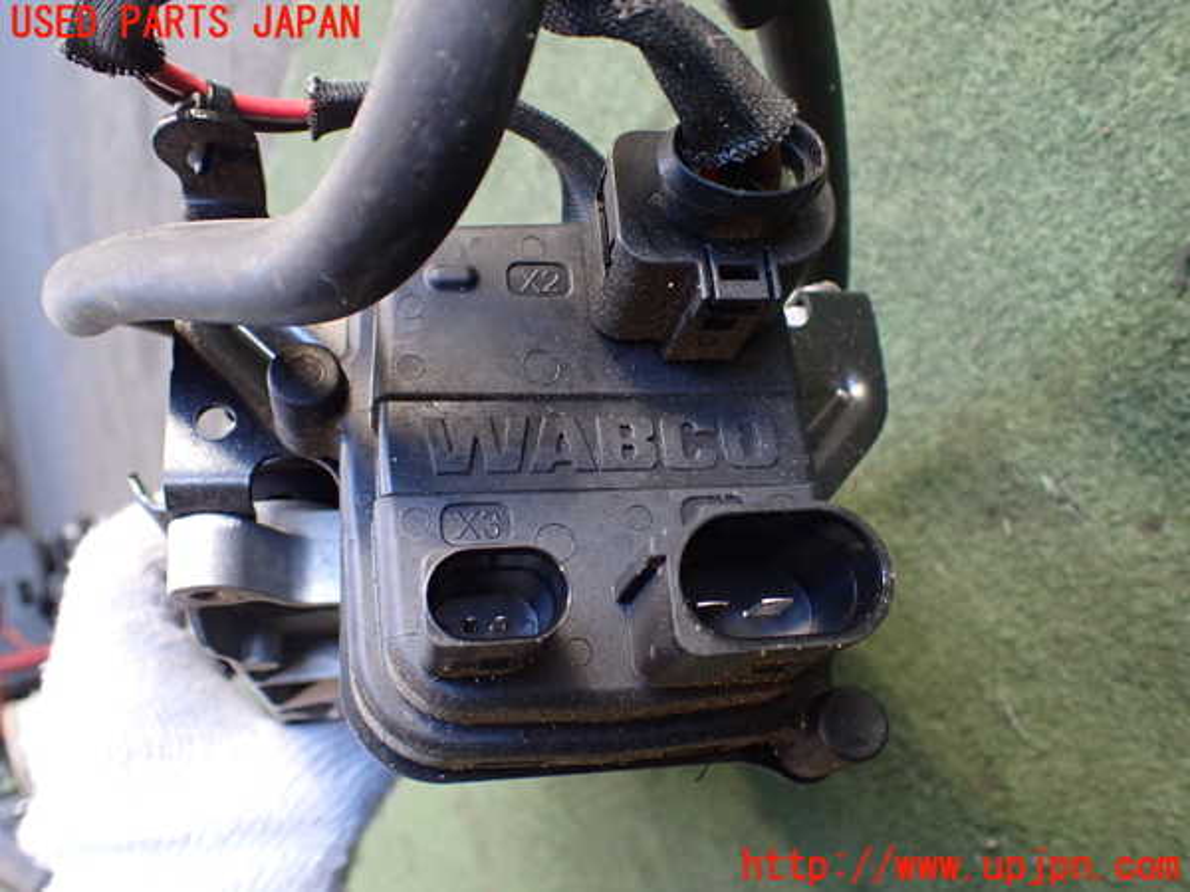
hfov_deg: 60.0
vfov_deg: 46.8
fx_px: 1031
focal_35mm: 30
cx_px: 595
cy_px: 446
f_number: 2.3
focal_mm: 5.4
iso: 500
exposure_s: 1/125
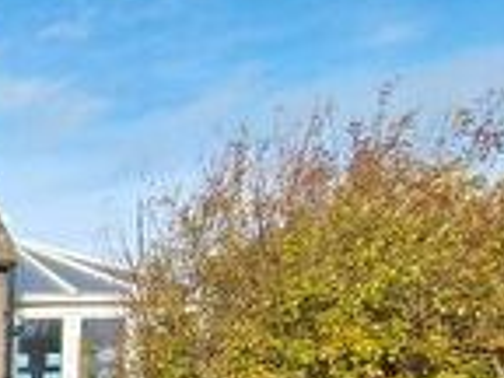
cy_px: 530
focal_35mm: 63
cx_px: -340
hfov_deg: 22.3
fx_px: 917
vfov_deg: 20.6
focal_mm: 2.2
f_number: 2.2
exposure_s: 1/1104
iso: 50
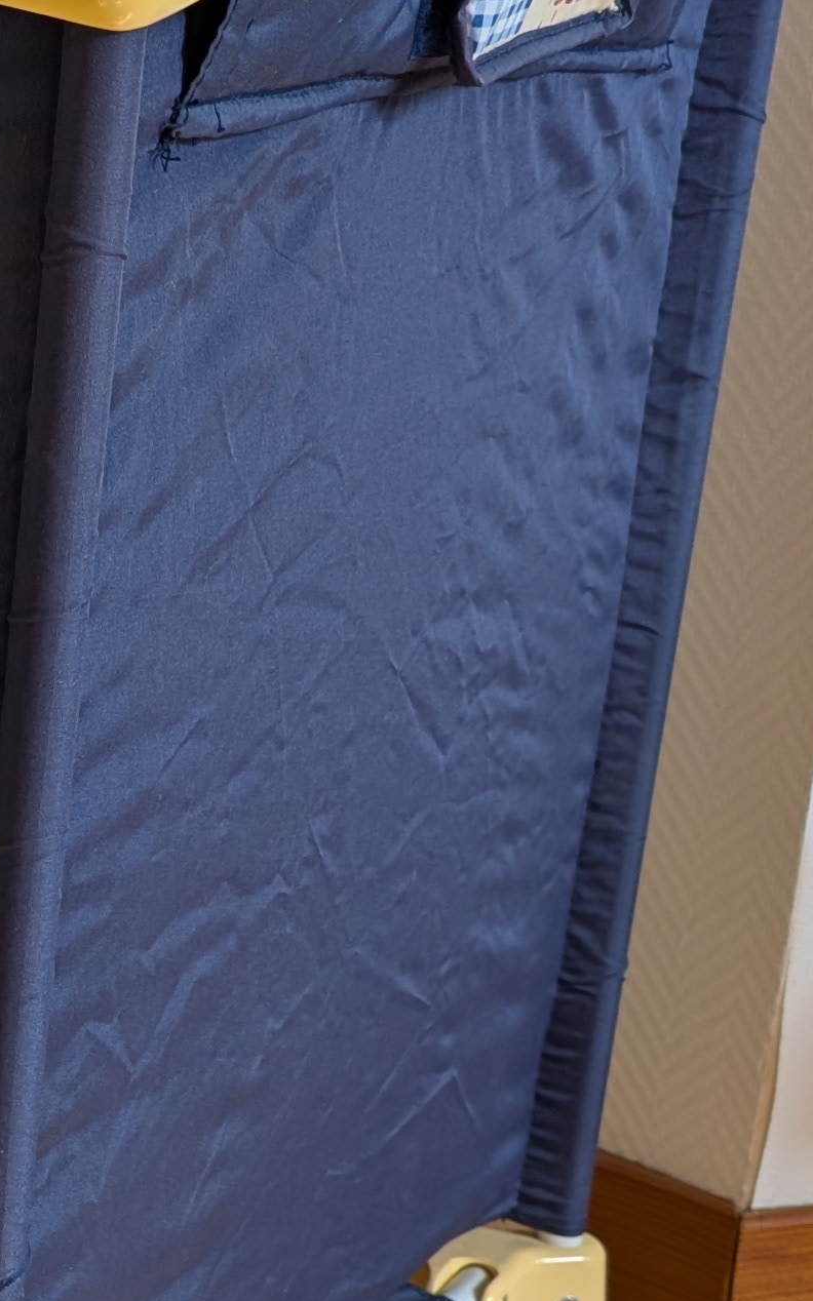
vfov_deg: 25.1
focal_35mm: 82
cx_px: -846
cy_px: 869
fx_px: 2908
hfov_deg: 13.5
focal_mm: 6.9
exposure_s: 1/23.8
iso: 21
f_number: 1.68
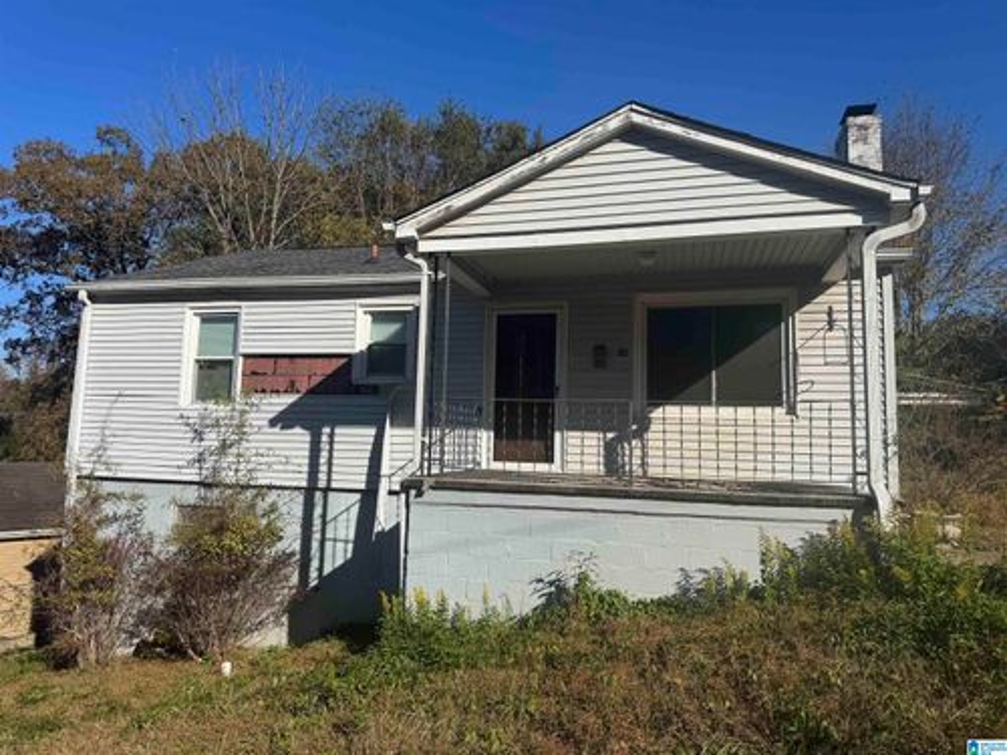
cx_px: 504
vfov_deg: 56.8
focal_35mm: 24
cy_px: 378
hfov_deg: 71.6
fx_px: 698
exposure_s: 1/6410
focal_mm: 6.76
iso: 80
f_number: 1.78
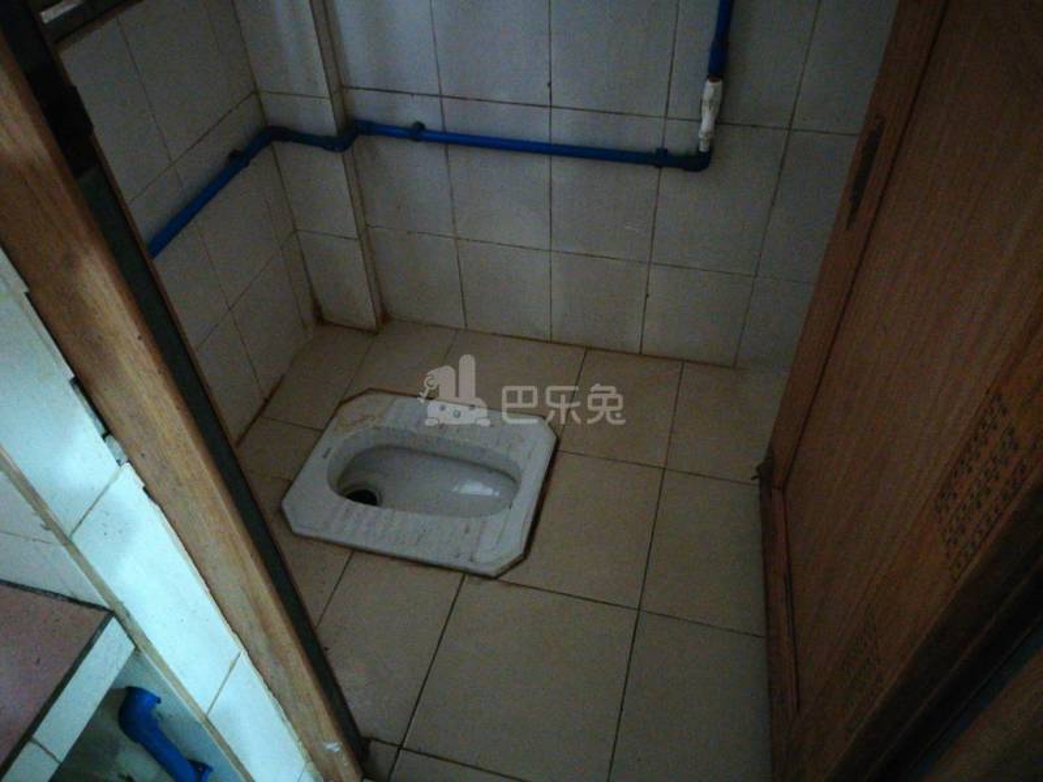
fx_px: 783
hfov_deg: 67.3
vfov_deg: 53.1
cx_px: 522
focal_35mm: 26
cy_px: 391
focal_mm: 3.83
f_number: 2.2
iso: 2500
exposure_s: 1/13.3
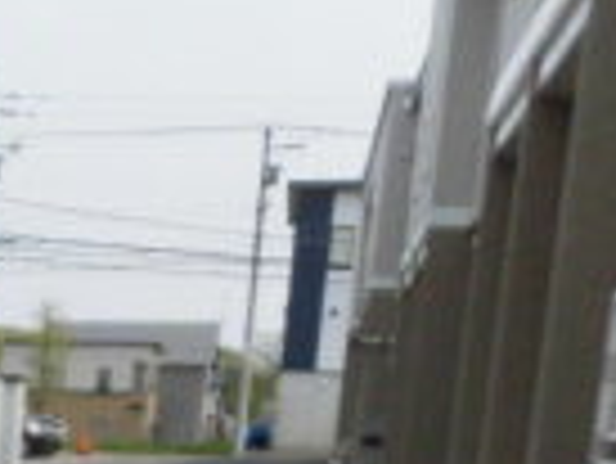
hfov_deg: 14.0
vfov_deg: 12.0
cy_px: 883
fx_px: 1995
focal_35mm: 112
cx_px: -715
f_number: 7.8
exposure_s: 1/250
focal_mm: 4.3
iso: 100
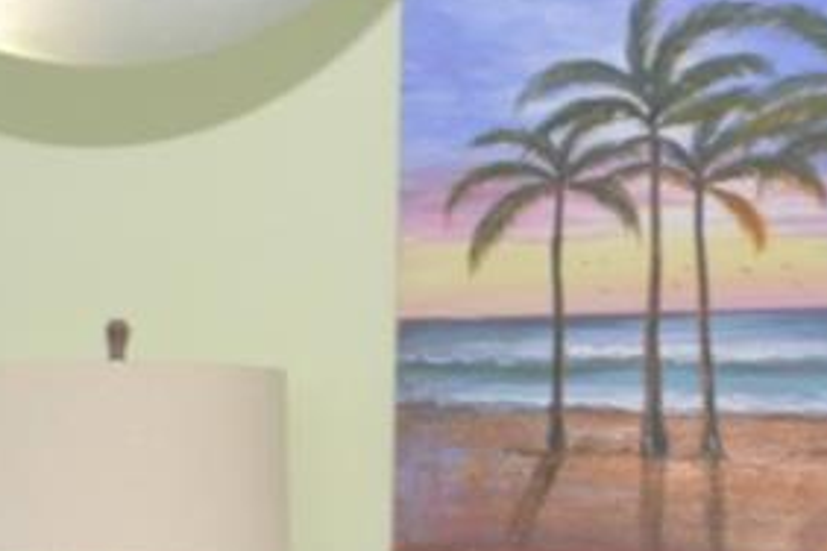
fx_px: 2343
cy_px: 459
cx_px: -628
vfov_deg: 13.3
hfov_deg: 16.8
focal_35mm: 102
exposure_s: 1/125
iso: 360
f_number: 5.6
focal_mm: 12
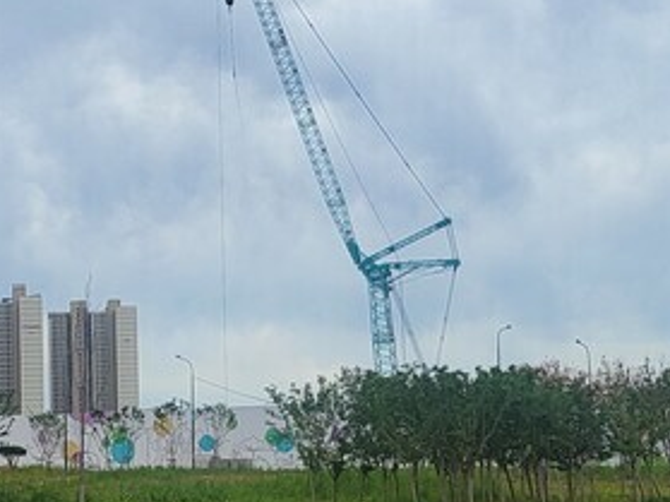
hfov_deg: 20.7
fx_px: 1799
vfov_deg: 15.9
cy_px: 310
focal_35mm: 93
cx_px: 91
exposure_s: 1/1461
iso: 40
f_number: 1.8
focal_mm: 5
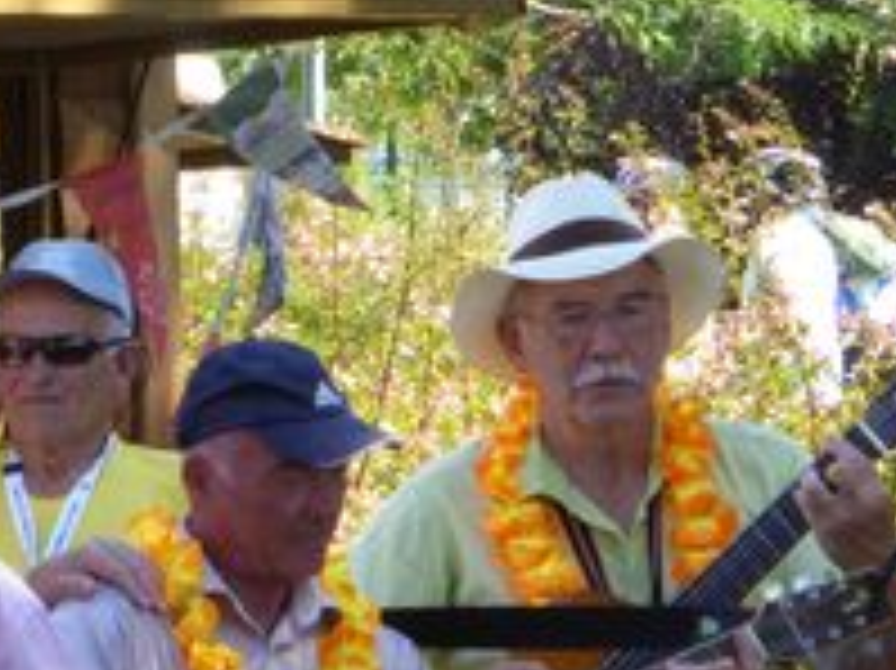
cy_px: 571
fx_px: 11072
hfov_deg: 4.6
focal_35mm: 428
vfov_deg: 3.5
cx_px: 149
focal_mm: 23.1
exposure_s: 1/200
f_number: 5.4
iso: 200
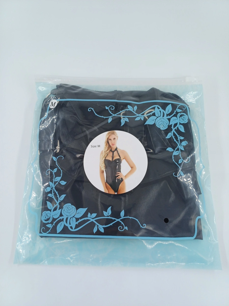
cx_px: 114
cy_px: 153
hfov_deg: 54.9
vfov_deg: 69.4
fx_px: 221
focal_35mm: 25
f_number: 1.8
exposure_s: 1/363
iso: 50
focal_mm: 4.65
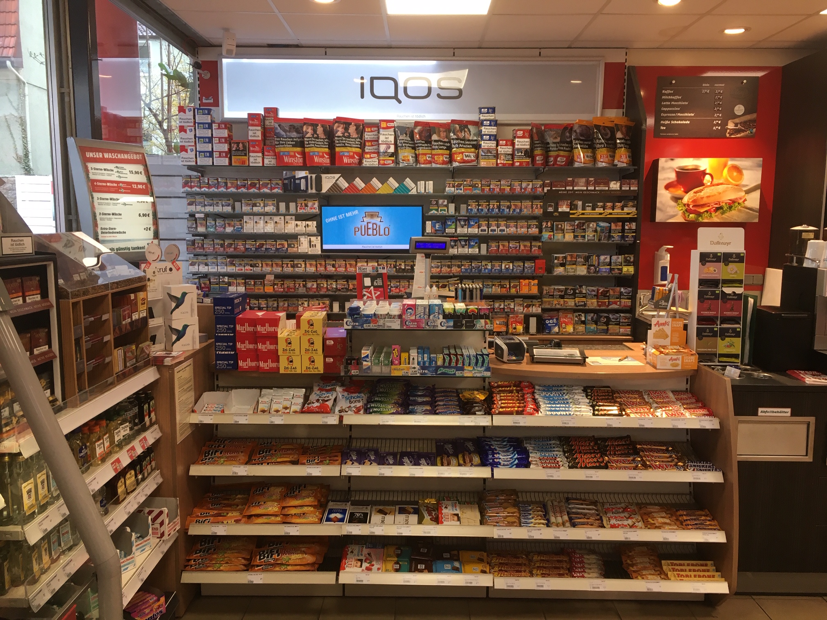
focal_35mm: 29
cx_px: 414
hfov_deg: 61.7
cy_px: 310
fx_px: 693
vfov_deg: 48.2
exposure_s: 1/33
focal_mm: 4.15
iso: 32
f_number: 2.2
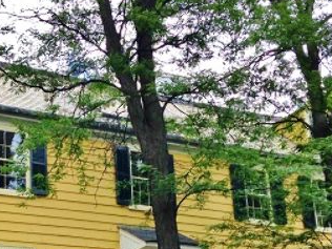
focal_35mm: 77
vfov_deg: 18.7
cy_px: 244
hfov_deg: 25.2
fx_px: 739
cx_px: 105
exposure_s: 1/347
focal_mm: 4.12
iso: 50
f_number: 2.4
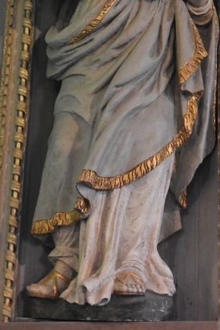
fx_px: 917
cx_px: 128
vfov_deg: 20.3
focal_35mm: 100
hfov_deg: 13.7
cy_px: 88
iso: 5600
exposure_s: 1/60
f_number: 5
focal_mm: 42
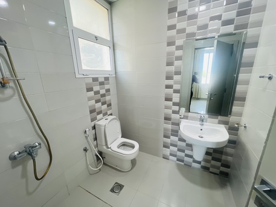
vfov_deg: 89.9
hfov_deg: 106.2
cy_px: 104
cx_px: 138
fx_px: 104
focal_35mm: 13
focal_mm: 1.57
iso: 160
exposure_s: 1/100
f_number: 1.8
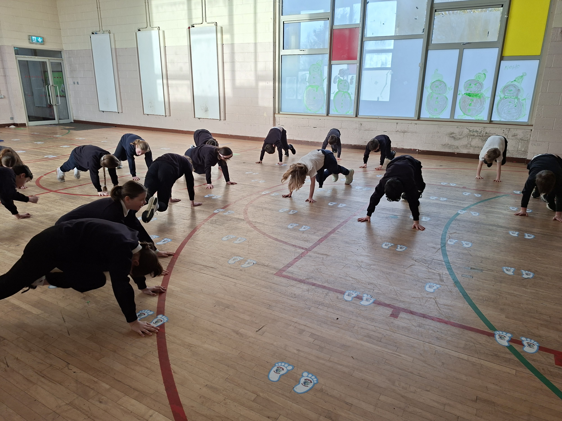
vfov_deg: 58.9
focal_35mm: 23
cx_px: 281
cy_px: 210
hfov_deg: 73.9
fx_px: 373
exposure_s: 1/159
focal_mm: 5.54
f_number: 1.8
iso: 50
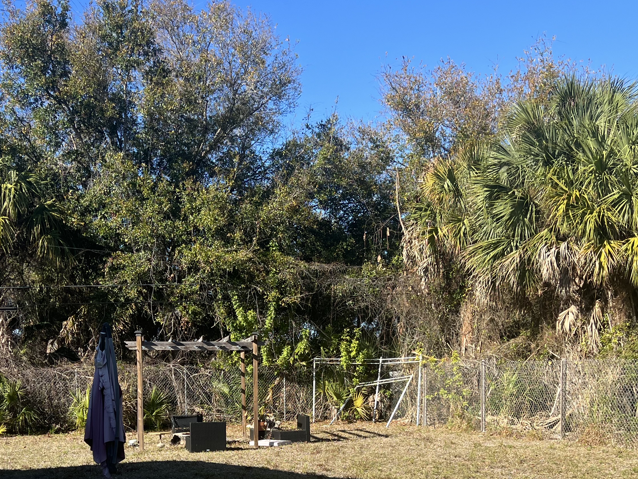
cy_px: 424
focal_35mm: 47
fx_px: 866
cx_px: 288
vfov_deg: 29.7
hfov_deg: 40.4
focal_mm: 5.7
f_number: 1.5
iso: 50
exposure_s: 1/1972
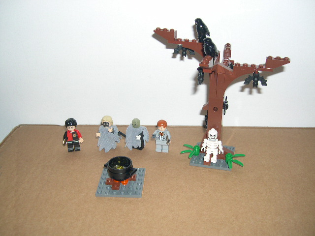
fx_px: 346
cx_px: 158
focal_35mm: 38
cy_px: 118
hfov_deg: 49.0
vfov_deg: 37.7
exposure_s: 1/60
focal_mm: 8
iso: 100
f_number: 2.8
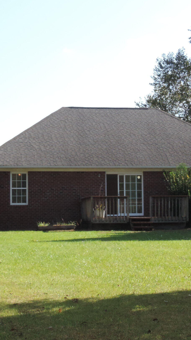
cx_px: 131
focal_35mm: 84
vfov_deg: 25.3
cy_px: 171
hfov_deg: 14.4
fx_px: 756
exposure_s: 1/2000
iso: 500
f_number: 3.7
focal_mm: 9.8
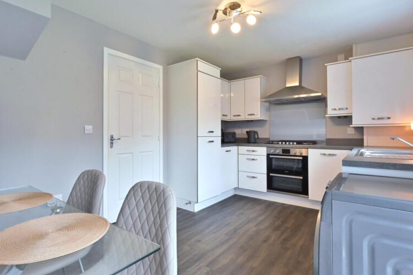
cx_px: 185
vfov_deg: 64.4
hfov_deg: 86.7
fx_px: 218
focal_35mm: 19
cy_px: 132
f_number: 13
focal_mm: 14
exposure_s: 1/50
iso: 2500
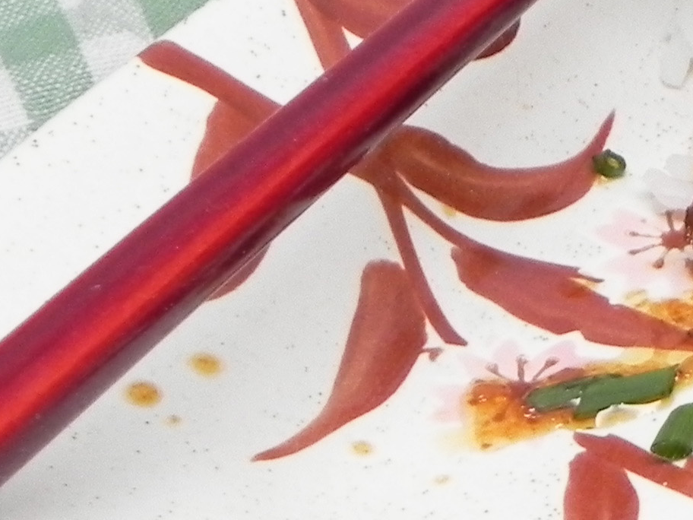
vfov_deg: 10.0
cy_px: 471
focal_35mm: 148
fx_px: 2963
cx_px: 1381
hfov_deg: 11.9
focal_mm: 6.6
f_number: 3.2
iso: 160
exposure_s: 1/38.1
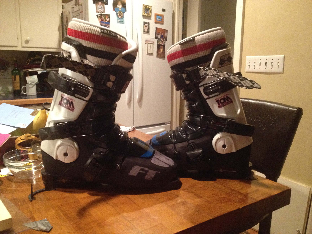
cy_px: 117
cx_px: 156
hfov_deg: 52.6
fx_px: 315
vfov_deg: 40.7
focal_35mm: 35
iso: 500
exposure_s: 1/15
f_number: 2.4
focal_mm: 4.28
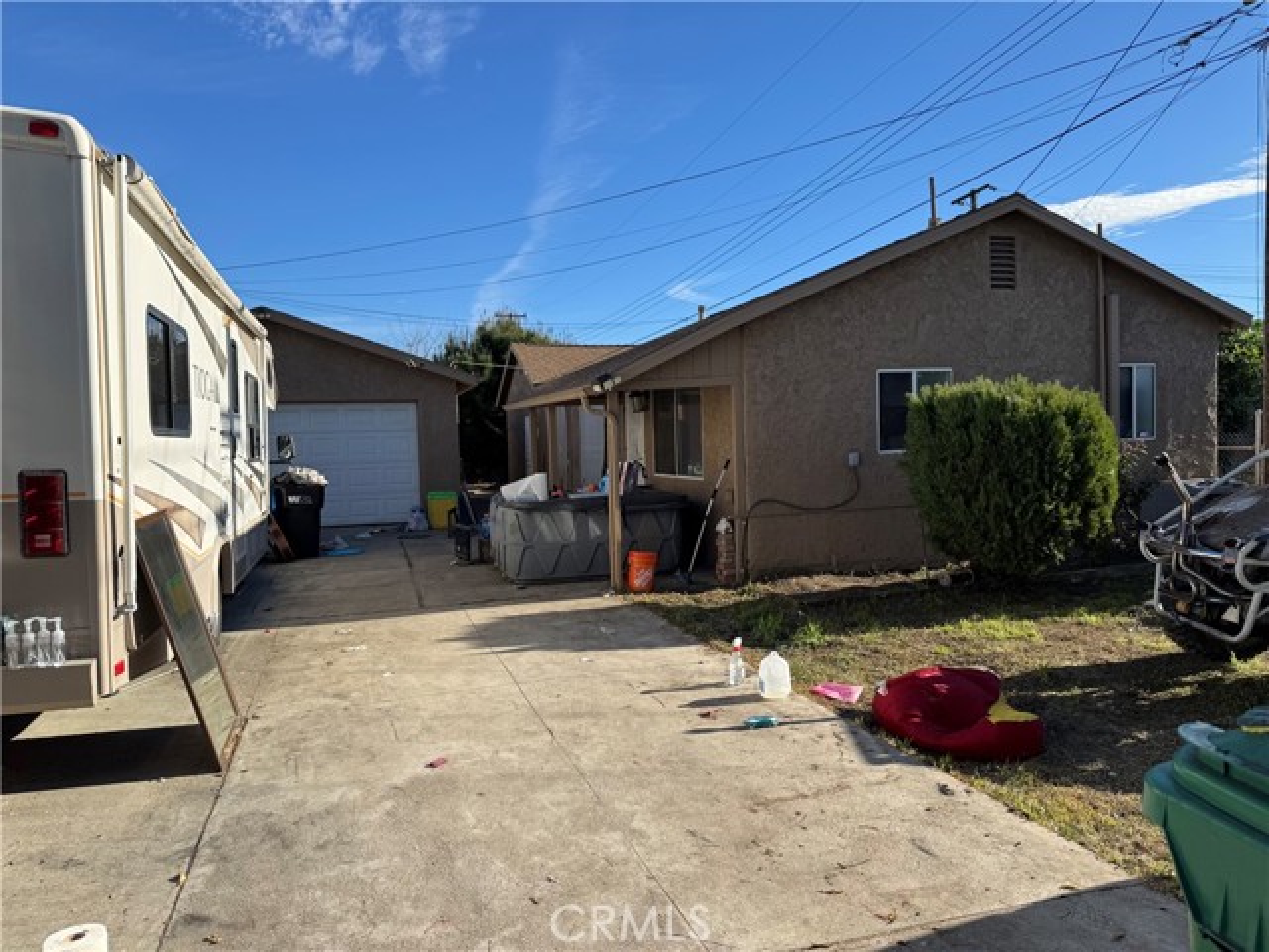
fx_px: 880
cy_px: 476
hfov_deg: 71.6
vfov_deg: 56.8
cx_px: 634
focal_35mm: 24
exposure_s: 1/3802
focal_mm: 6.76
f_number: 1.78
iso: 80
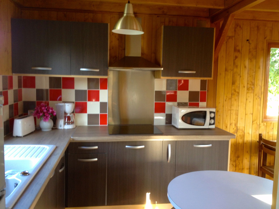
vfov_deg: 40.7
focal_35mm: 35
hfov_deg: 52.6
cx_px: 140
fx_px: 282
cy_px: 104
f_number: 2.4
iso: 80
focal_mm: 4.28
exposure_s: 1/20
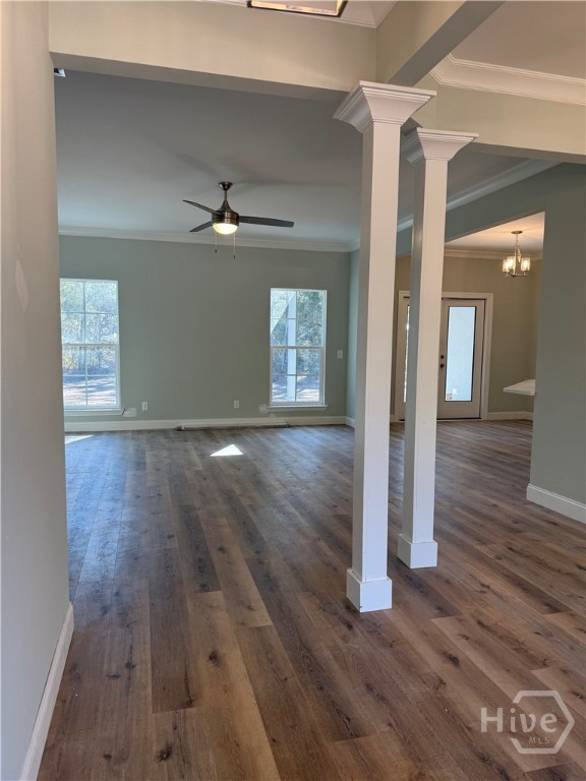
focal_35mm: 24
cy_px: 390
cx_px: 293
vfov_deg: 71.6
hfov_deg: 56.8
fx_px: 542
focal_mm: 6.76
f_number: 1.78
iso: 64
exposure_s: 1/124
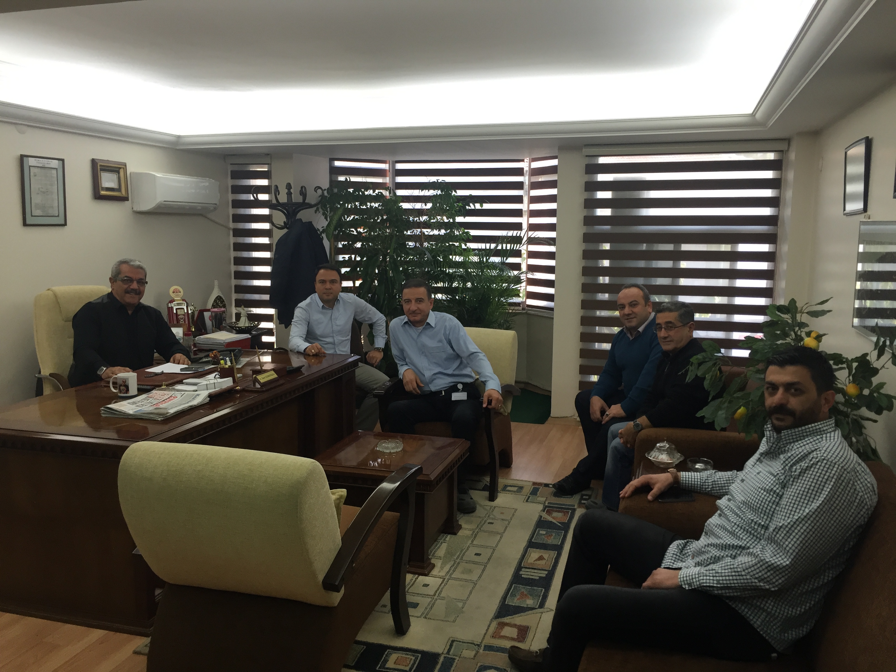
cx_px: 448
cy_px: 336
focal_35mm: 29
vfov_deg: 48.2
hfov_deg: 61.7
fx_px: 751
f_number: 2.2
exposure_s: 1/33
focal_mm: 4.15
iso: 32
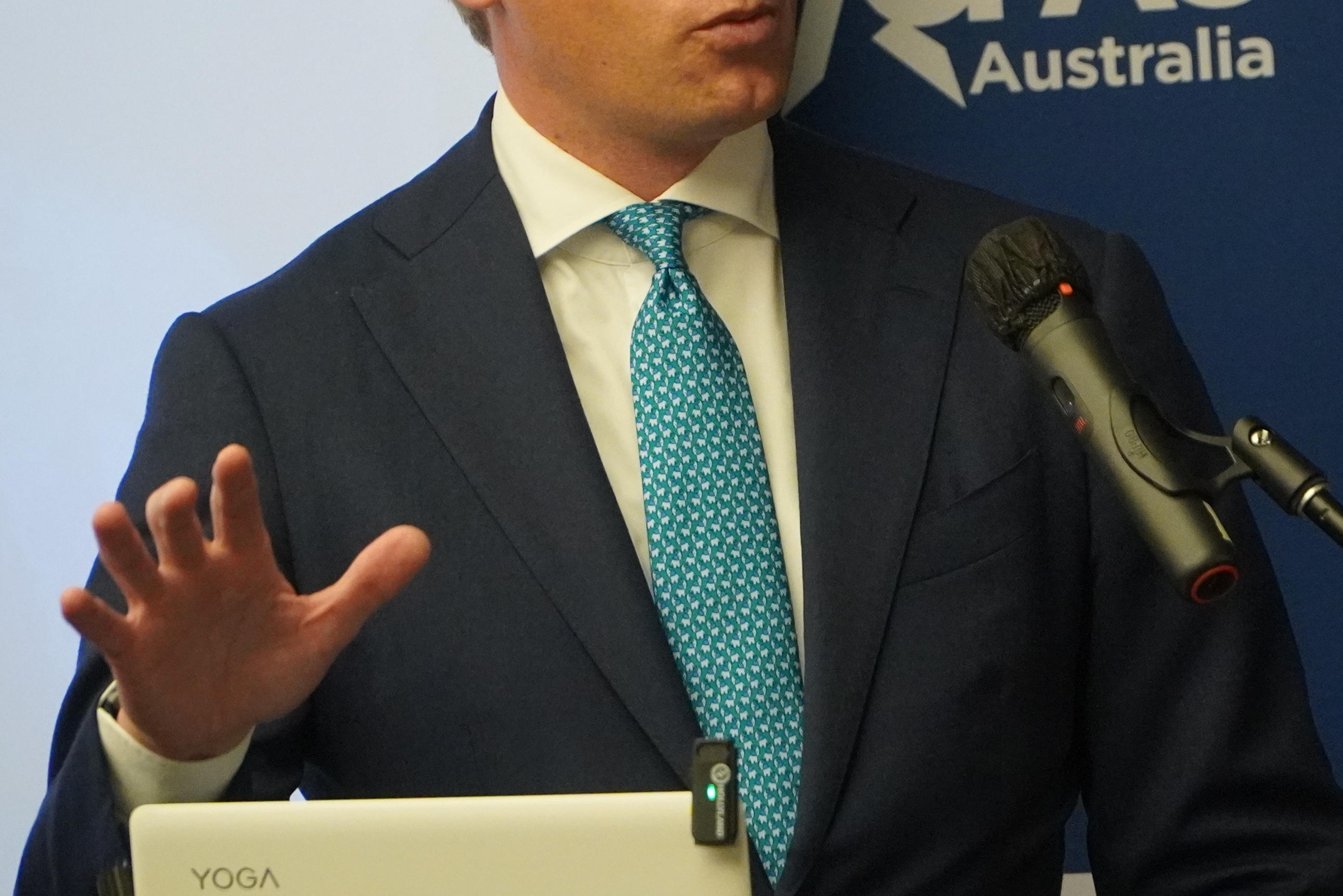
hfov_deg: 7.1
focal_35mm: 288
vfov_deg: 4.8
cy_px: 332
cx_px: 1227
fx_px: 10743
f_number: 4
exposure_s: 1/160
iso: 4000
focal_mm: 99
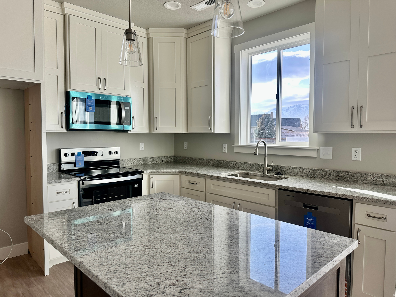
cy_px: 148
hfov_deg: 71.6
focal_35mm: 24
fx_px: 275
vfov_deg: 56.8
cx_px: 198
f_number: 1.78
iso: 80
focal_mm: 6.86
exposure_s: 1/549
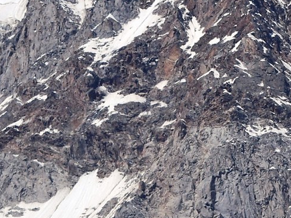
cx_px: 347
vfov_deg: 3.0
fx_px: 4144
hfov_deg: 4.0
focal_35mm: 493
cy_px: 116
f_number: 4.5
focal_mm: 70
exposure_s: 1/1250
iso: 200
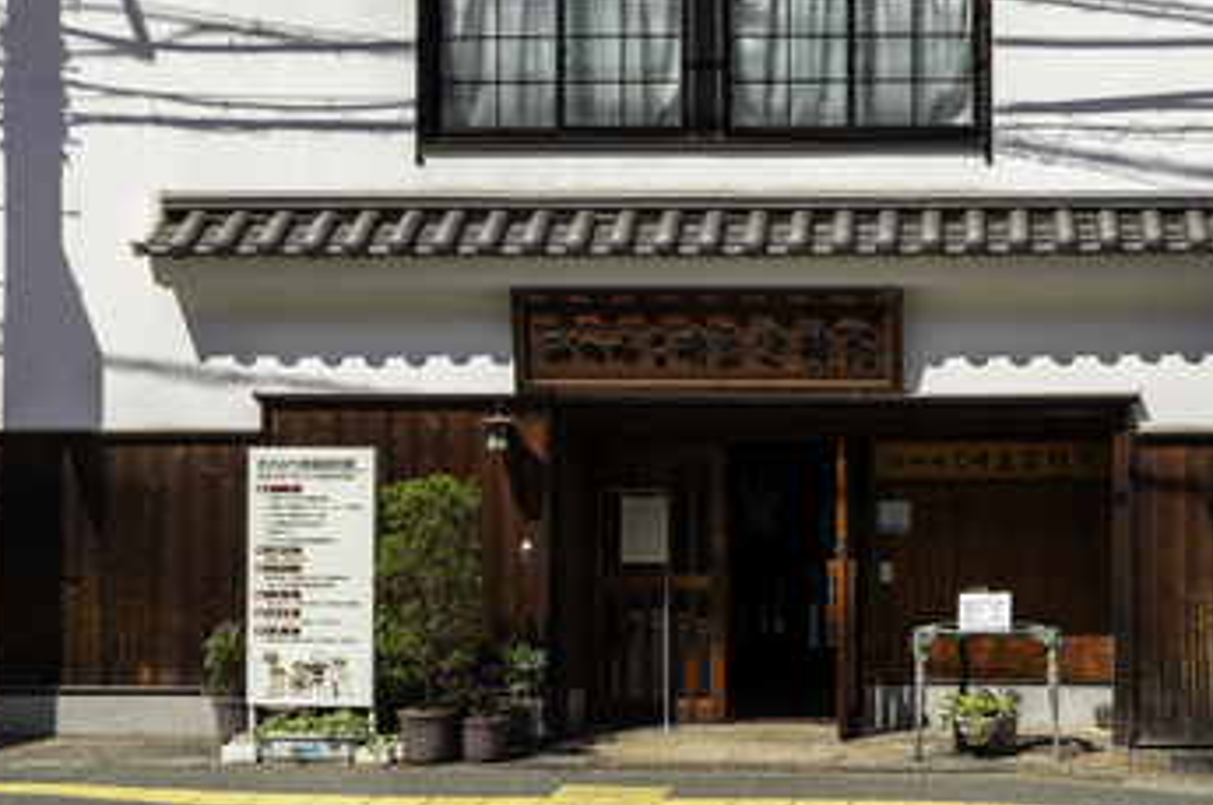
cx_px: 735
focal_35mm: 65
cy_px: 88
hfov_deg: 30.9
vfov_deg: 20.5
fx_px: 2187
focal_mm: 35
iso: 125
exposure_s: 1/250
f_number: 11
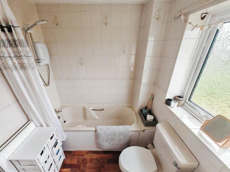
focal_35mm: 14
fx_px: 93
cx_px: 108
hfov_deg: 101.9
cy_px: 89
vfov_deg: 85.6
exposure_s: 1/50
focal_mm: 1.82
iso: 160
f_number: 2
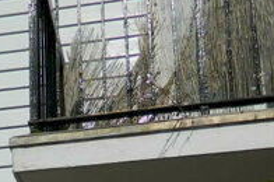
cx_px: -17
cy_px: 316
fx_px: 707
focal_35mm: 93
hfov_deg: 21.0
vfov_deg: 13.3
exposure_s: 1/400
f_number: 8.7
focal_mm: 4.5
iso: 80
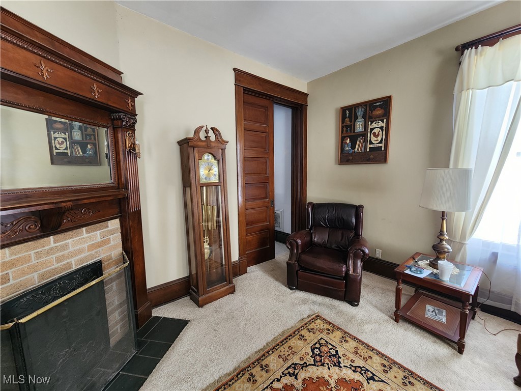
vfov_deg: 89.9
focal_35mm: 13
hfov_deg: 106.2
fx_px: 196
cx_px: 260
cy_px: 196
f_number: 2.2
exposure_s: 1/60
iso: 250
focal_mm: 2.2
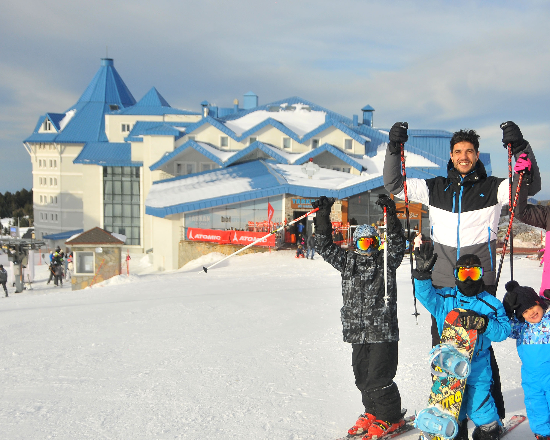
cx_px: 363
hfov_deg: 37.7
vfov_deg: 30.8
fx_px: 798
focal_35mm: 49
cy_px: 250
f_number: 3.8
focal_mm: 24
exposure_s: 1/1600
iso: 200
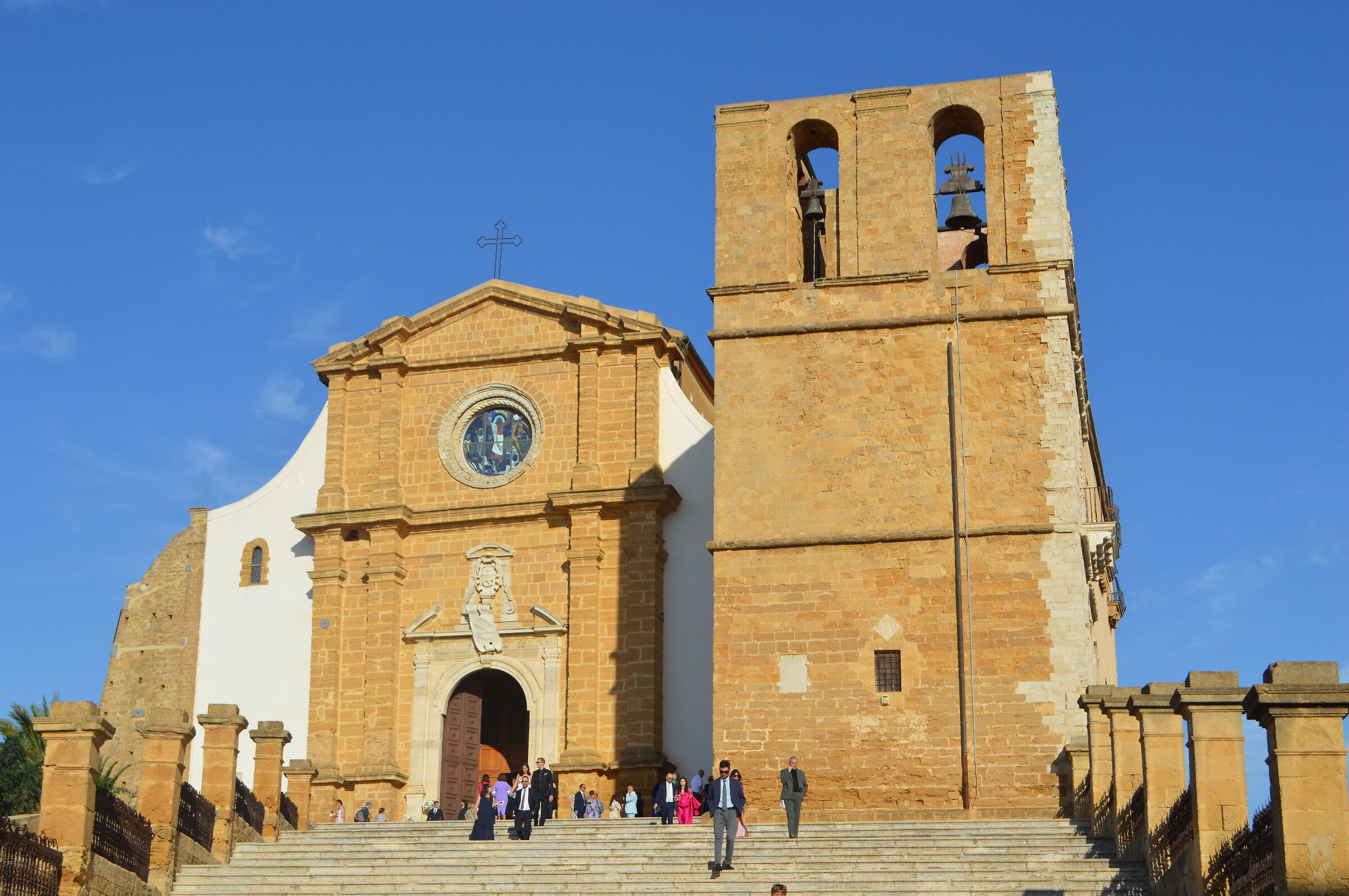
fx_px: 1797
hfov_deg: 41.1
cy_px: 448
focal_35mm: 48
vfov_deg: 28.0
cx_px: 674
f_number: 9
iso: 100
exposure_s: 1/320
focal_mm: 32
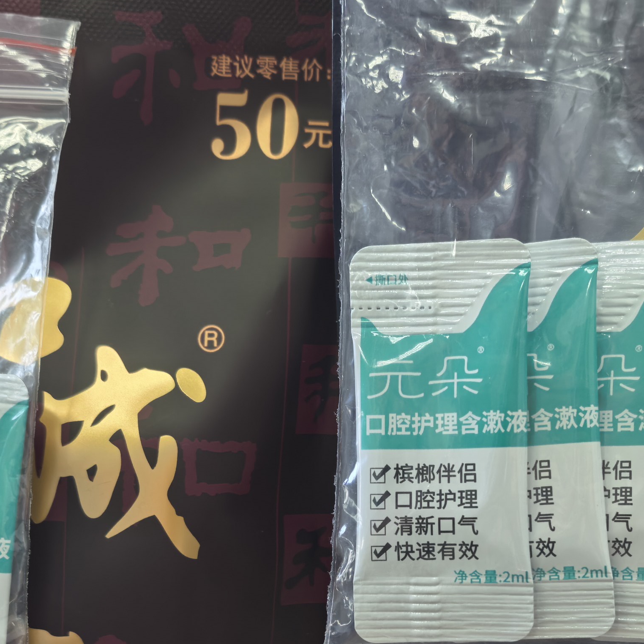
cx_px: 417
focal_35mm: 57
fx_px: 1200
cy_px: 510
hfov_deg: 29.9
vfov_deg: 29.4
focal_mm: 6.98
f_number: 2
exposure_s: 1/50
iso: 125
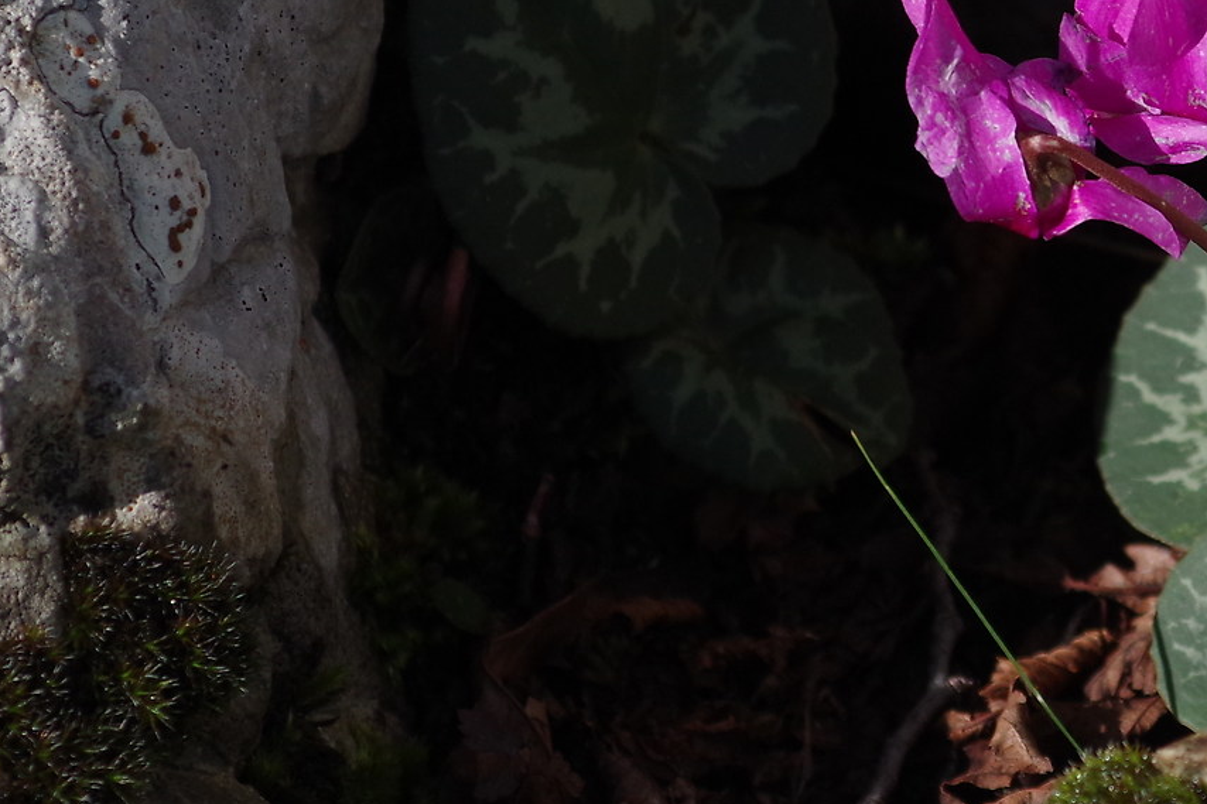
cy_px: 31
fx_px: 13421
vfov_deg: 3.4
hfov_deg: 5.1
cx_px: 1142
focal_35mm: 400
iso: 400
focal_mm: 95
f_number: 7.1
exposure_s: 1/1600
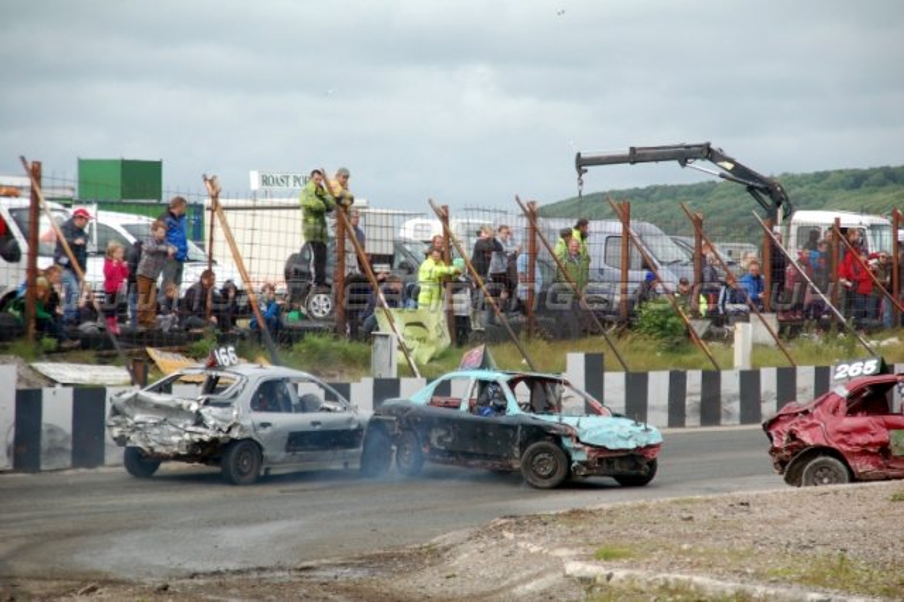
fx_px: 4367
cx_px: 452
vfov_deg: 7.9
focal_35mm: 174
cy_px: 301
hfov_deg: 11.8
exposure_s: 1/800
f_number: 6
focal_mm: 116
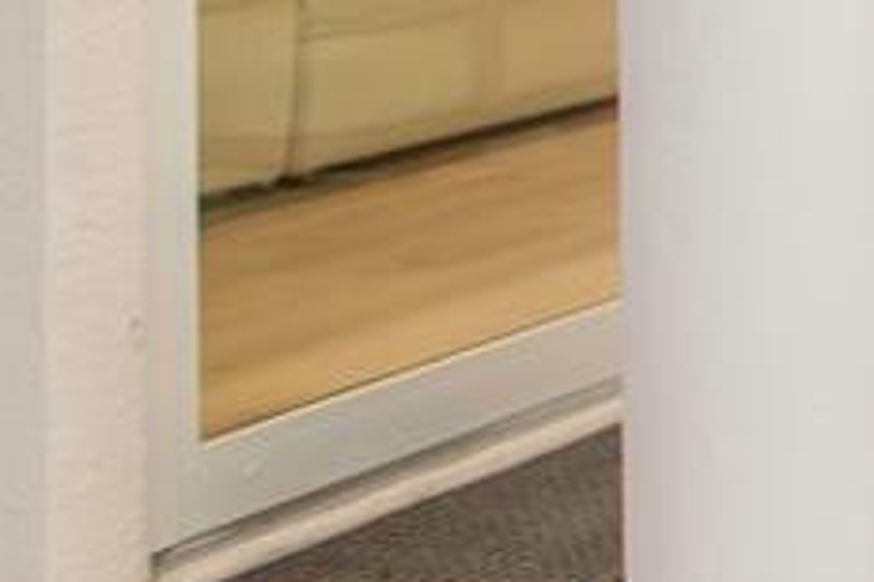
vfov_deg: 10.8
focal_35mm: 118
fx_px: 2865
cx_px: 2751
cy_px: -495
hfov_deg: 10.6
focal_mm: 17
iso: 400
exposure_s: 1/30
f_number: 6.3
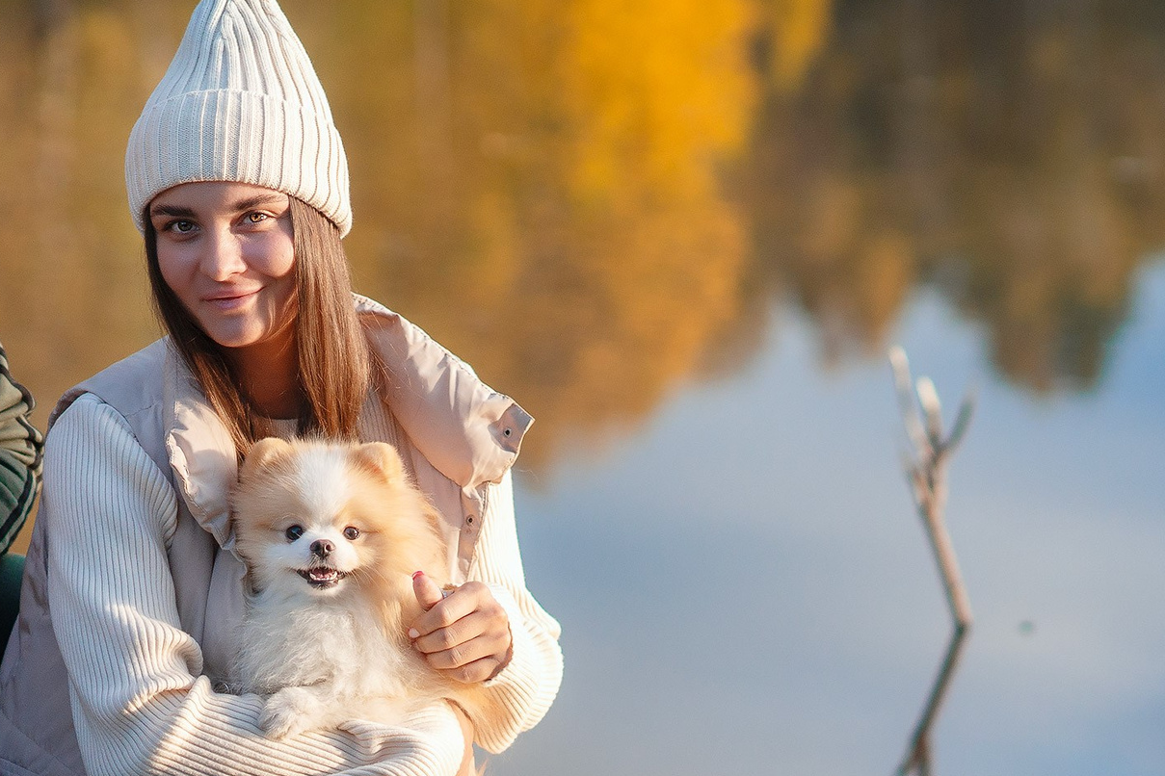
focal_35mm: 180
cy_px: 529
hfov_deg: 11.4
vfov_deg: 7.6
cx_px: 248
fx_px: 5825
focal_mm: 85
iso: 500
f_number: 2.8
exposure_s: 1/2500
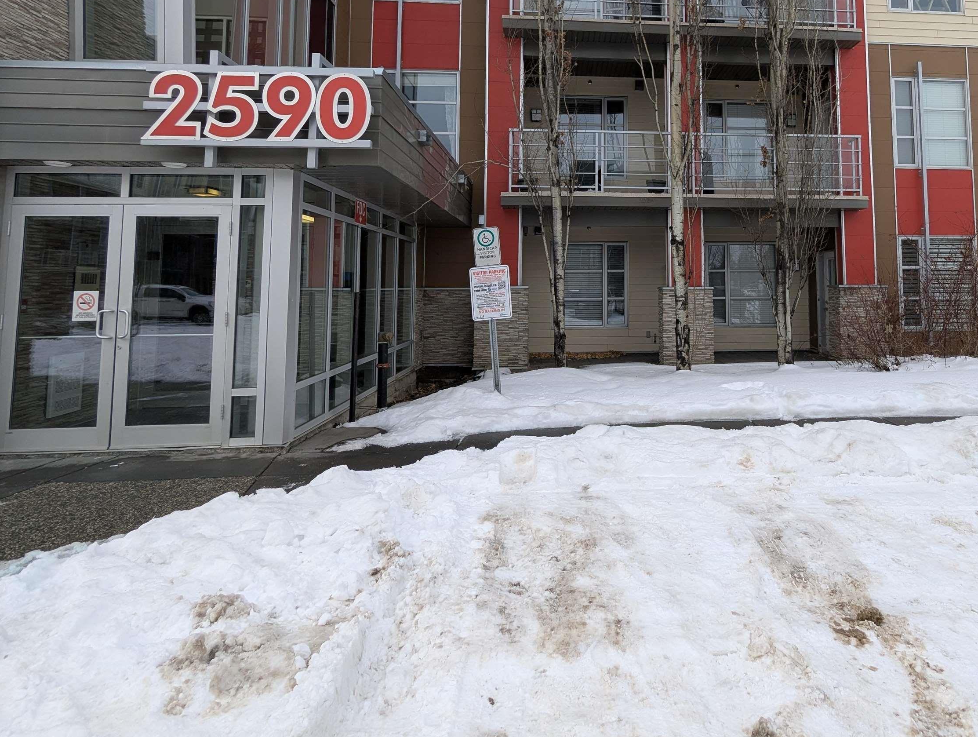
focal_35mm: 22
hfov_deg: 74.7
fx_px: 623
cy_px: 233
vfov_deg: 59.5
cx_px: 622
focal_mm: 2.35
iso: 44
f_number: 2.2
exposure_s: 1/411
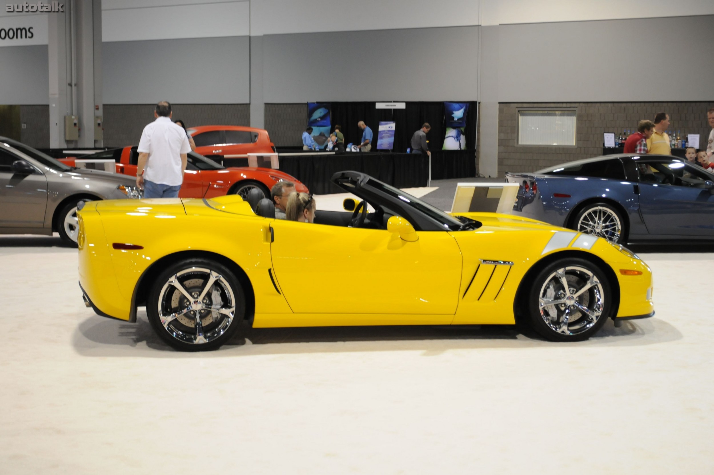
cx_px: 357
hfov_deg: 35.1
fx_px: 1129
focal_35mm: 57
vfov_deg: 23.7
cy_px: 238
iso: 800
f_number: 5
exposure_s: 1/30
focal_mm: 38
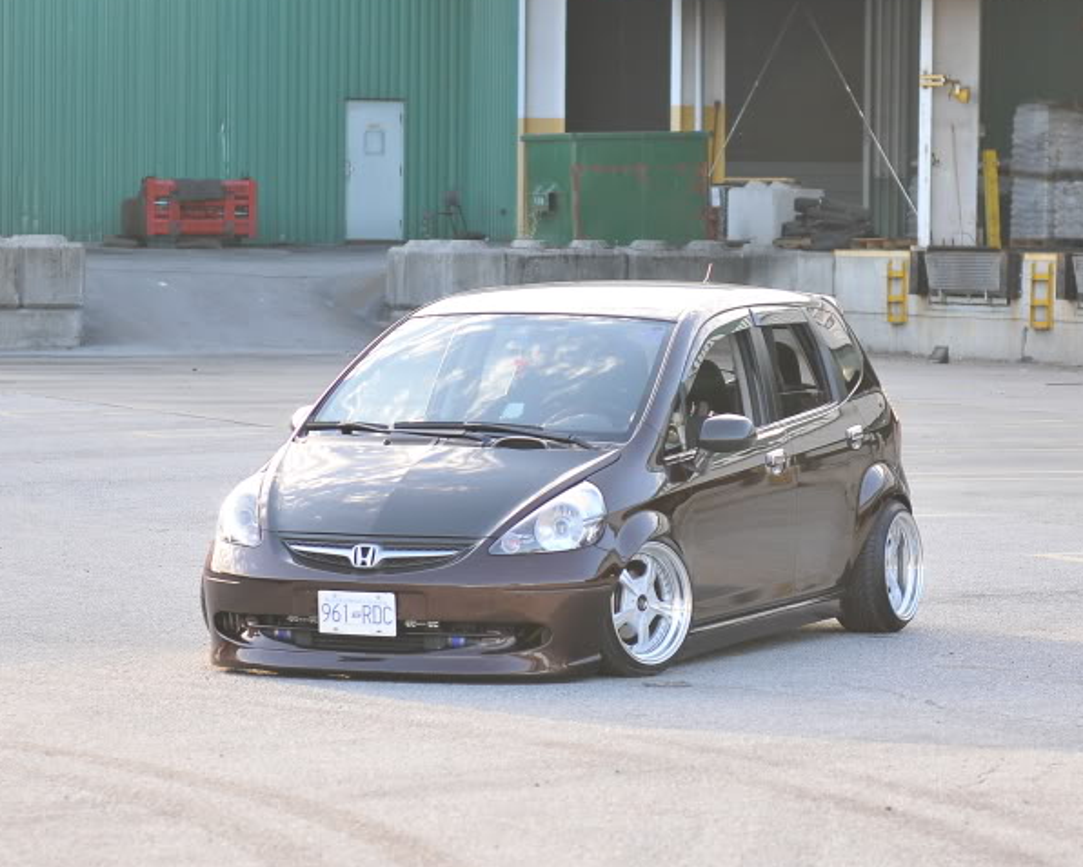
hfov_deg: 11.4
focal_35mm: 169
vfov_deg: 9.1
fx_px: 5418
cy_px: 344
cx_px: 569
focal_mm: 70
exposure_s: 1/500
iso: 400
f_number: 2.8
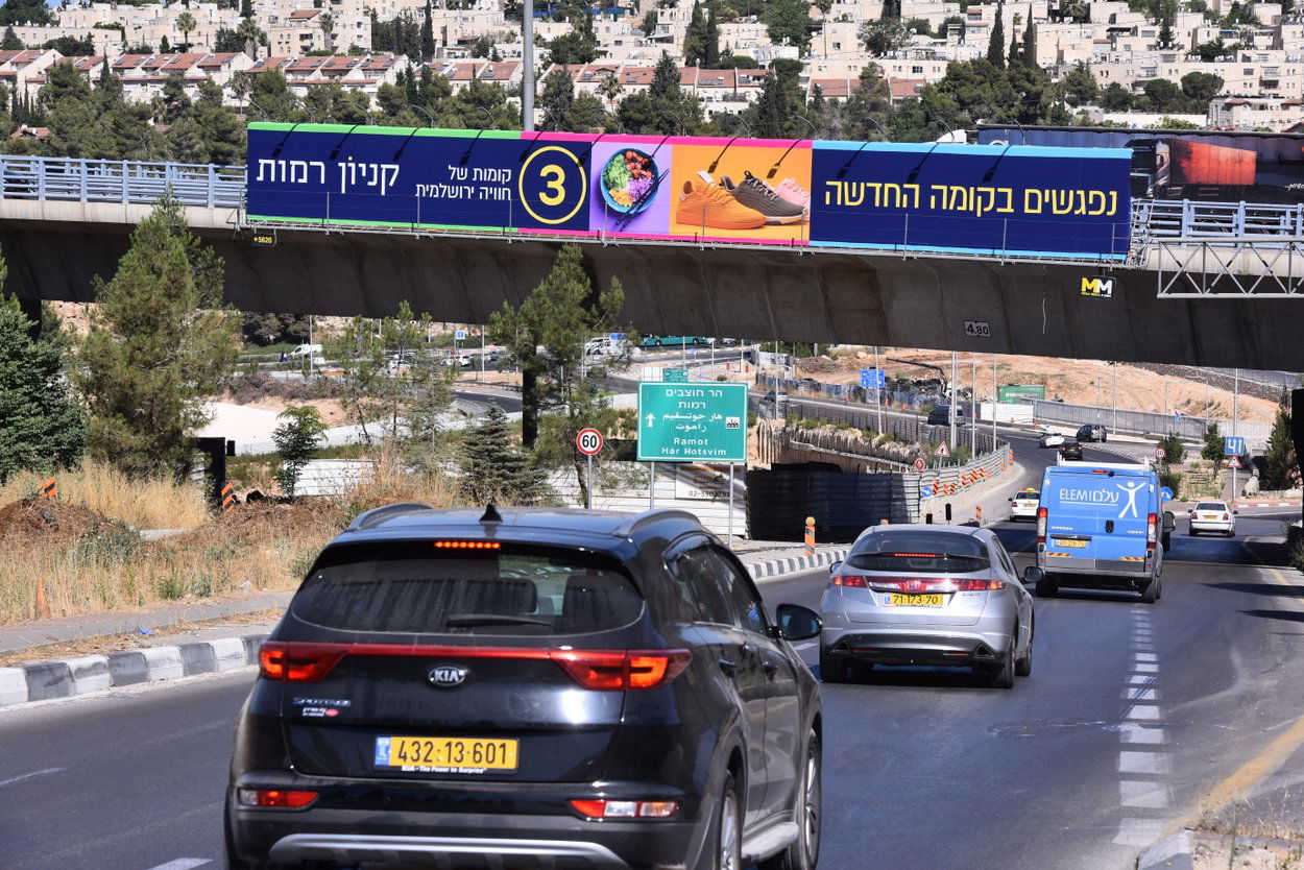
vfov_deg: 13.0
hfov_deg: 19.5
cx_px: 652
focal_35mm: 105
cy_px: 435
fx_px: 3804
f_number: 9
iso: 320
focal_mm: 105
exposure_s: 1/1000
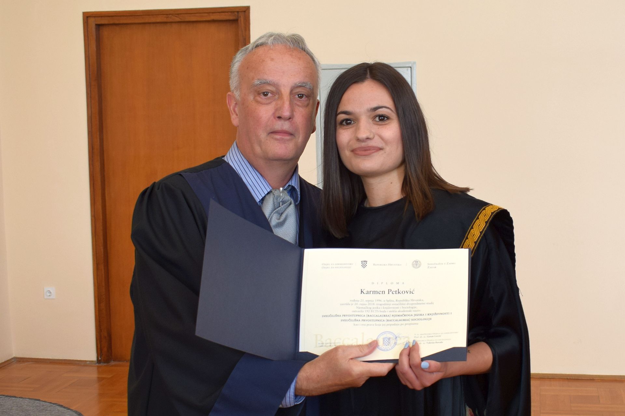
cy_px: 208
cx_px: 312
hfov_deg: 59.5
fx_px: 547
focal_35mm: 32
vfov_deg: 41.7
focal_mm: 21
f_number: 5
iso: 400
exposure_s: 1/100
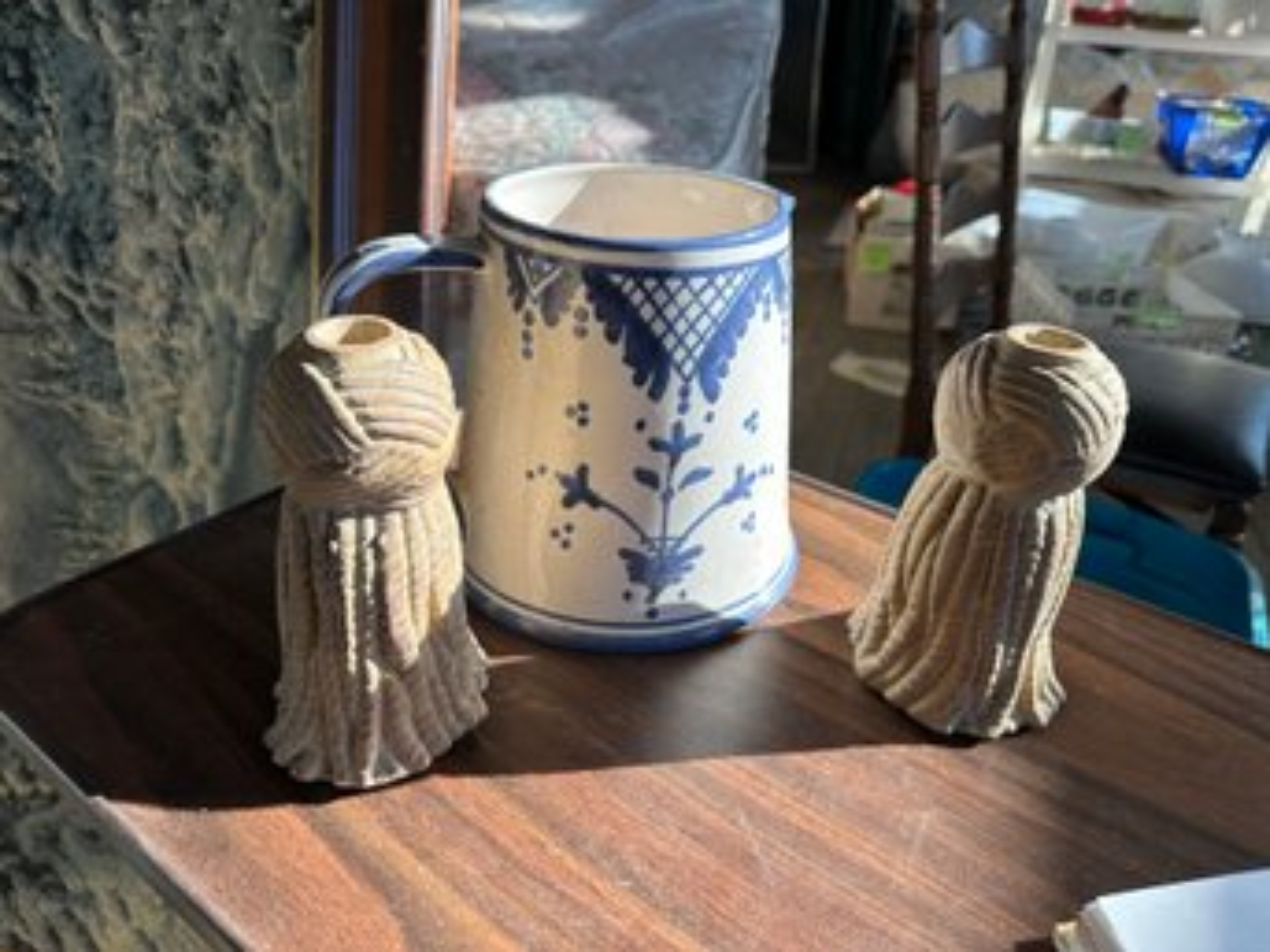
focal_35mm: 24
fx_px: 880
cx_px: 635
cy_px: 476
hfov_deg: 71.6
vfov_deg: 56.8
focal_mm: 6.86
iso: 80
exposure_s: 1/623
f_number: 1.78
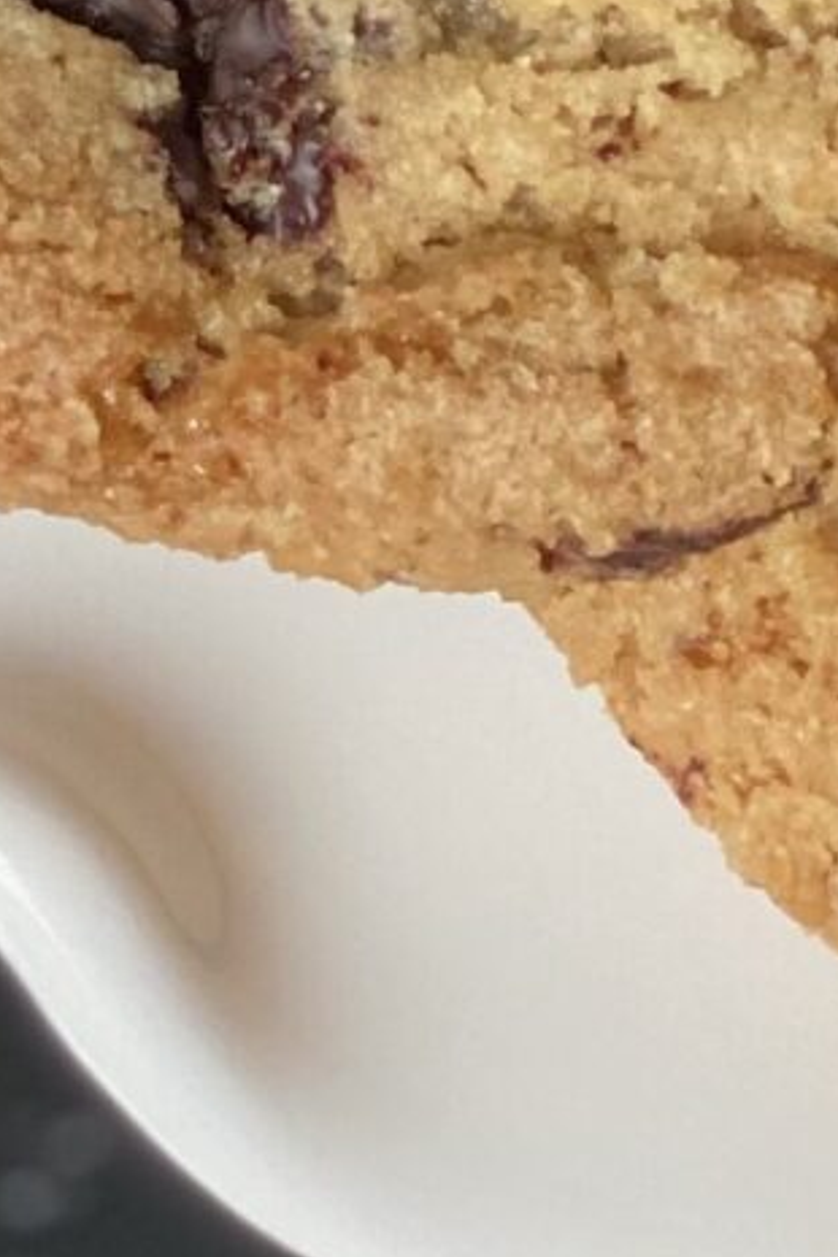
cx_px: 1414
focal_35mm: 298
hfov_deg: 4.6
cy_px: -1008
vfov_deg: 6.7
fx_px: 10404
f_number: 2
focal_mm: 6
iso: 160
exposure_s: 1/122
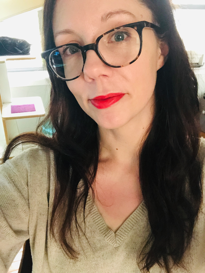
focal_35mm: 32
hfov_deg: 44.2
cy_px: 136
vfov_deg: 56.8
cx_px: 102
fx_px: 252
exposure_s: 1/20
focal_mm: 2.87
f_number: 2.2
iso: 500
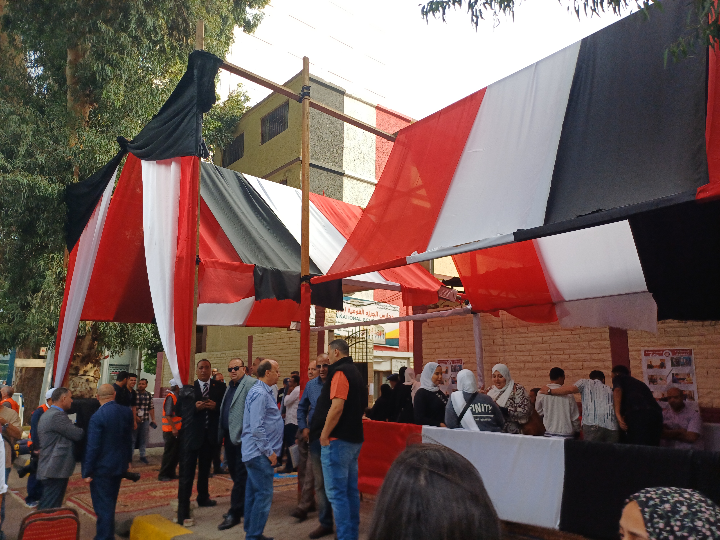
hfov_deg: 69.4
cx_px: 360
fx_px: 520
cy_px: 270
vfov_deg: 54.9
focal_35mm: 25
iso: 50
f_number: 1.8
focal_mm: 4.65
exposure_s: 1/274
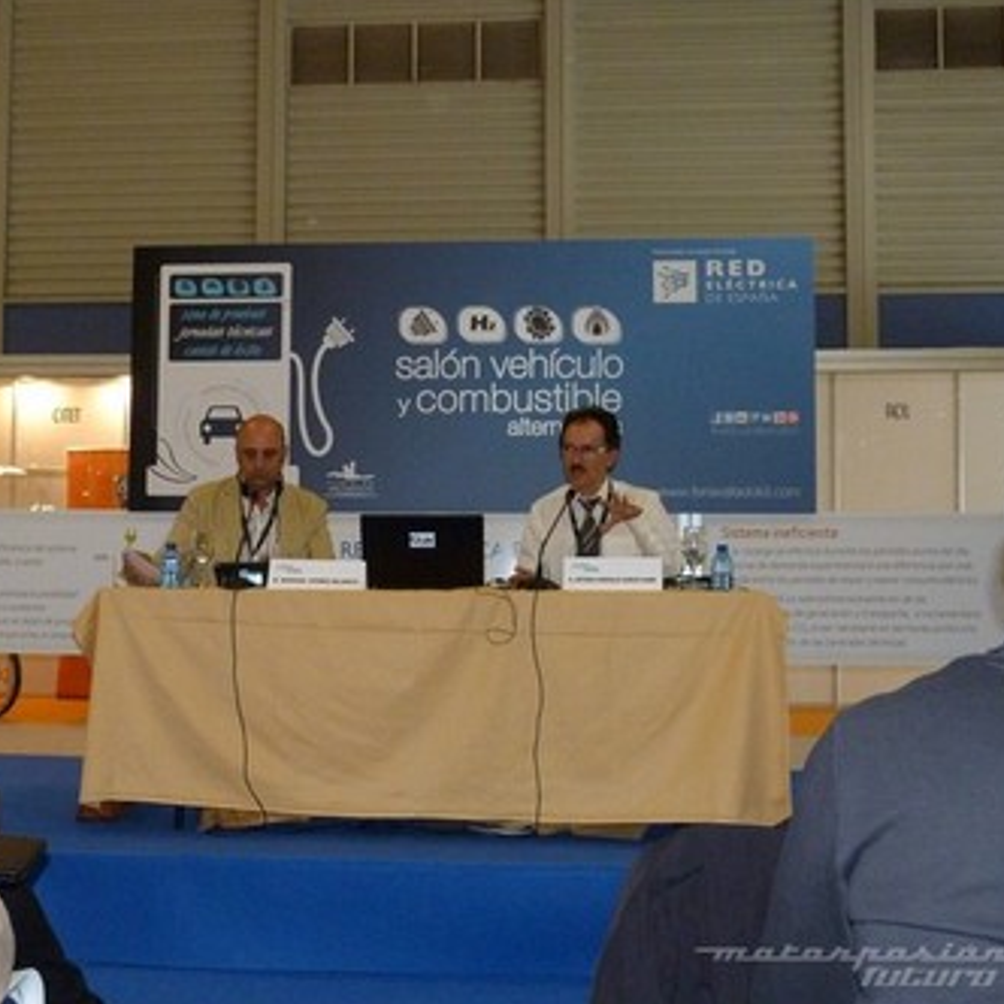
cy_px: 502
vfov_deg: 40.0
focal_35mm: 42
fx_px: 1378
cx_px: 393
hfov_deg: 39.8
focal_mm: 6.3
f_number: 3.1
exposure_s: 1/125
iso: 400
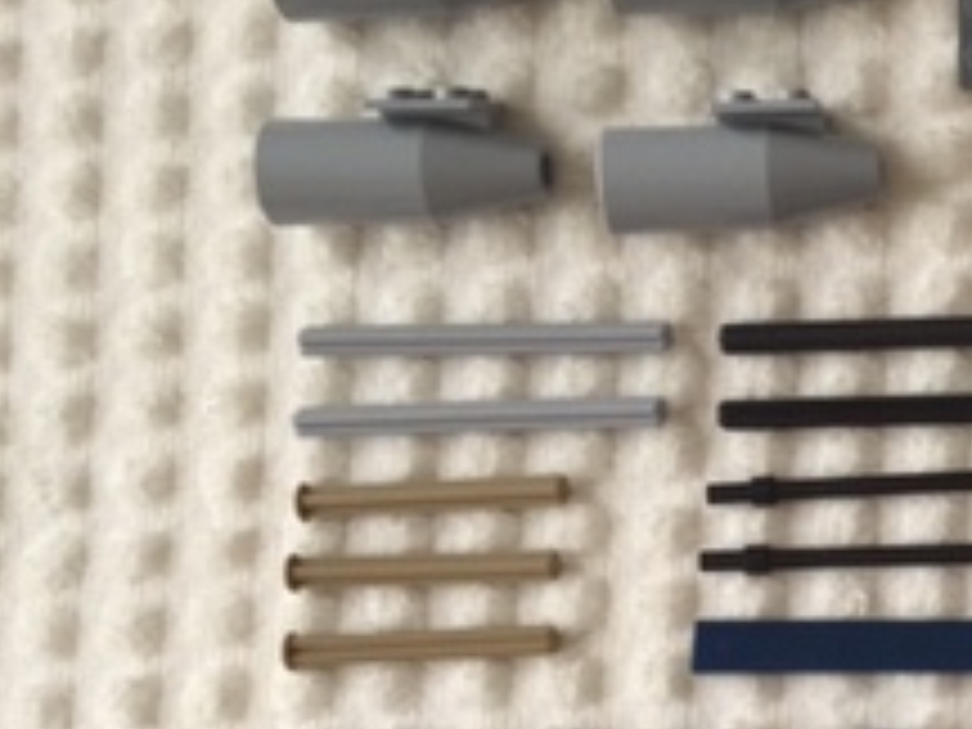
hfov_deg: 20.1
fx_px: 2415
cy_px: 472
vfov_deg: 17.1
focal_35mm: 86
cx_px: 1395
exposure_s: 1/120
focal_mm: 4.15
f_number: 2.2
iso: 50
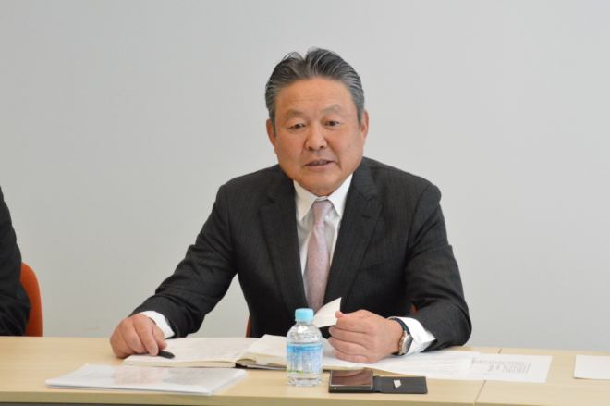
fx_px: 2286
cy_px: 203
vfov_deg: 10.1
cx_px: 305
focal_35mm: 135
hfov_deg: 15.2
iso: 6400
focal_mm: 90
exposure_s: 1/100
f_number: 20
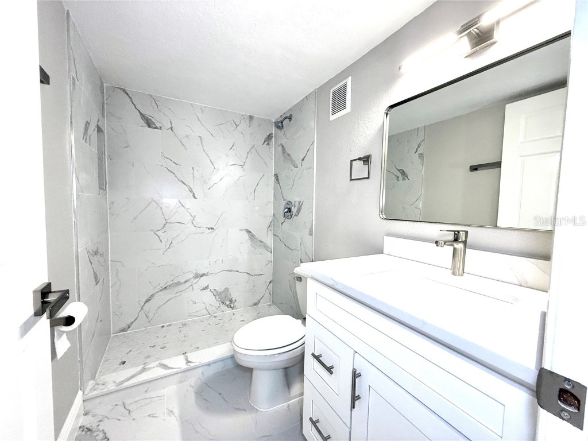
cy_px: 220
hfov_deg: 102.1
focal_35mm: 14
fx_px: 238
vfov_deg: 85.7
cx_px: 294
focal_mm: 2.22
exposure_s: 1/120
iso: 320
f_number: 2.2
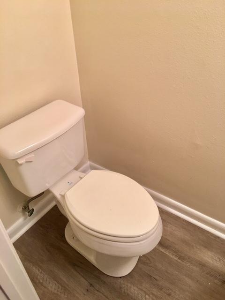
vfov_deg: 61.7
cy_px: 150
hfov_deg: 48.2
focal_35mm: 29
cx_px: 112
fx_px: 251
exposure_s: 1/15
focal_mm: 4.15
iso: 40
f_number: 2.2
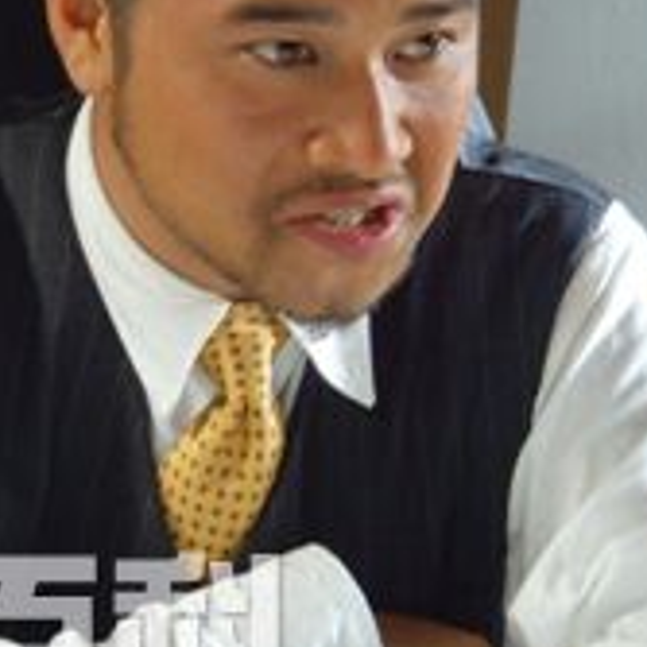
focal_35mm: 190
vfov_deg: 9.2
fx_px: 4018
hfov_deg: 9.2
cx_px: 23
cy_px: 147
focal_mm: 13.7
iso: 200
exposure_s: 1/45
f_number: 4.2
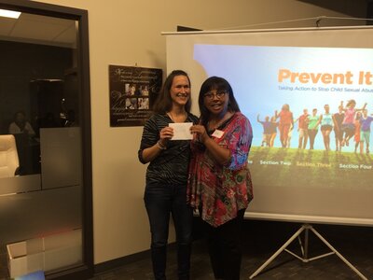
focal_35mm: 29
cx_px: 186
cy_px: 140
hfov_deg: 61.7
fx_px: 312
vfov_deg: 48.2
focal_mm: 4.15
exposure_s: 1/30
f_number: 2.2
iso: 40
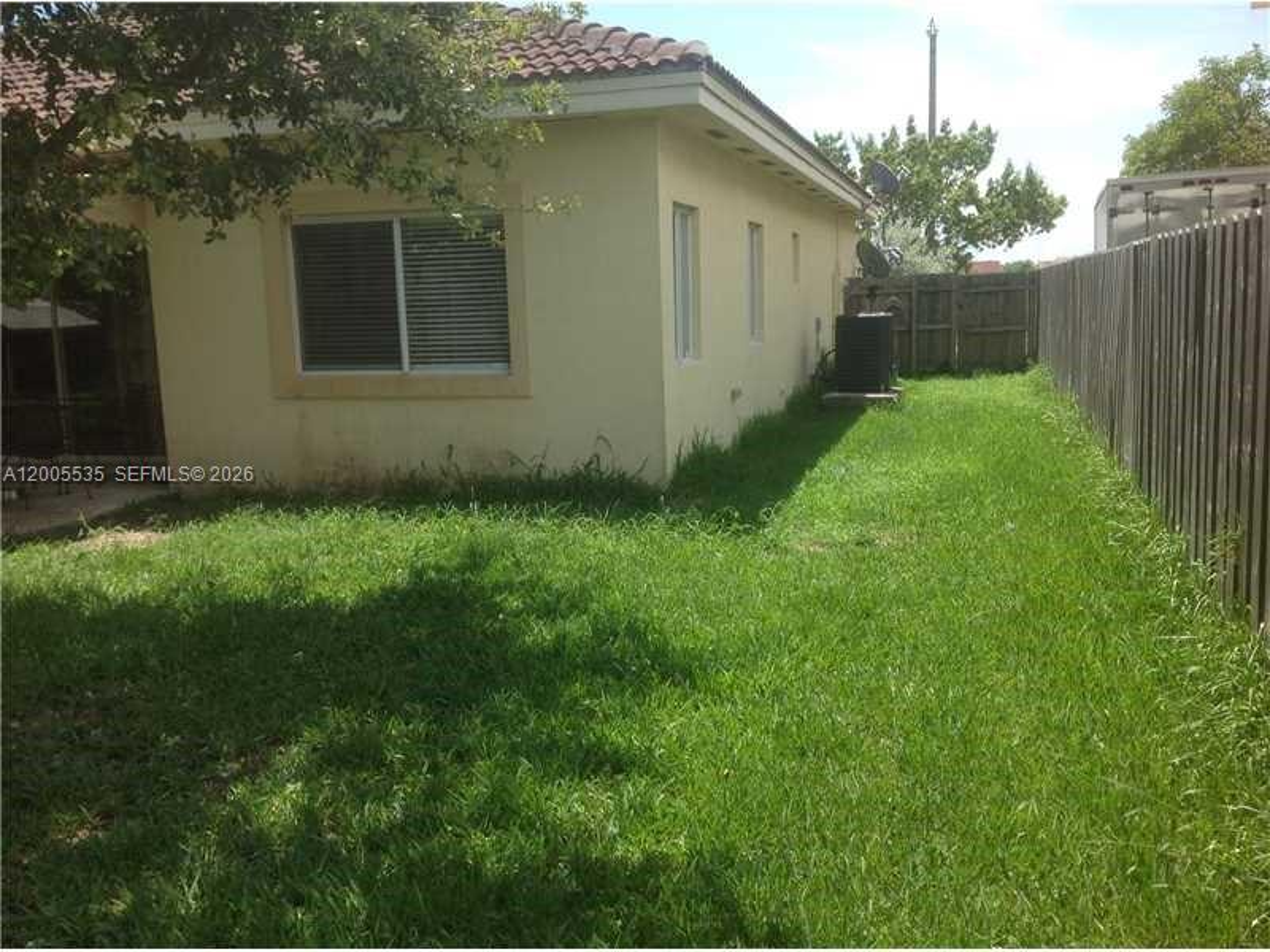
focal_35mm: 35
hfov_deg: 52.6
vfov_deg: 40.7
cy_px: 476
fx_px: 1284
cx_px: 635
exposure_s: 1/889
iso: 50
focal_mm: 4.28
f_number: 2.4
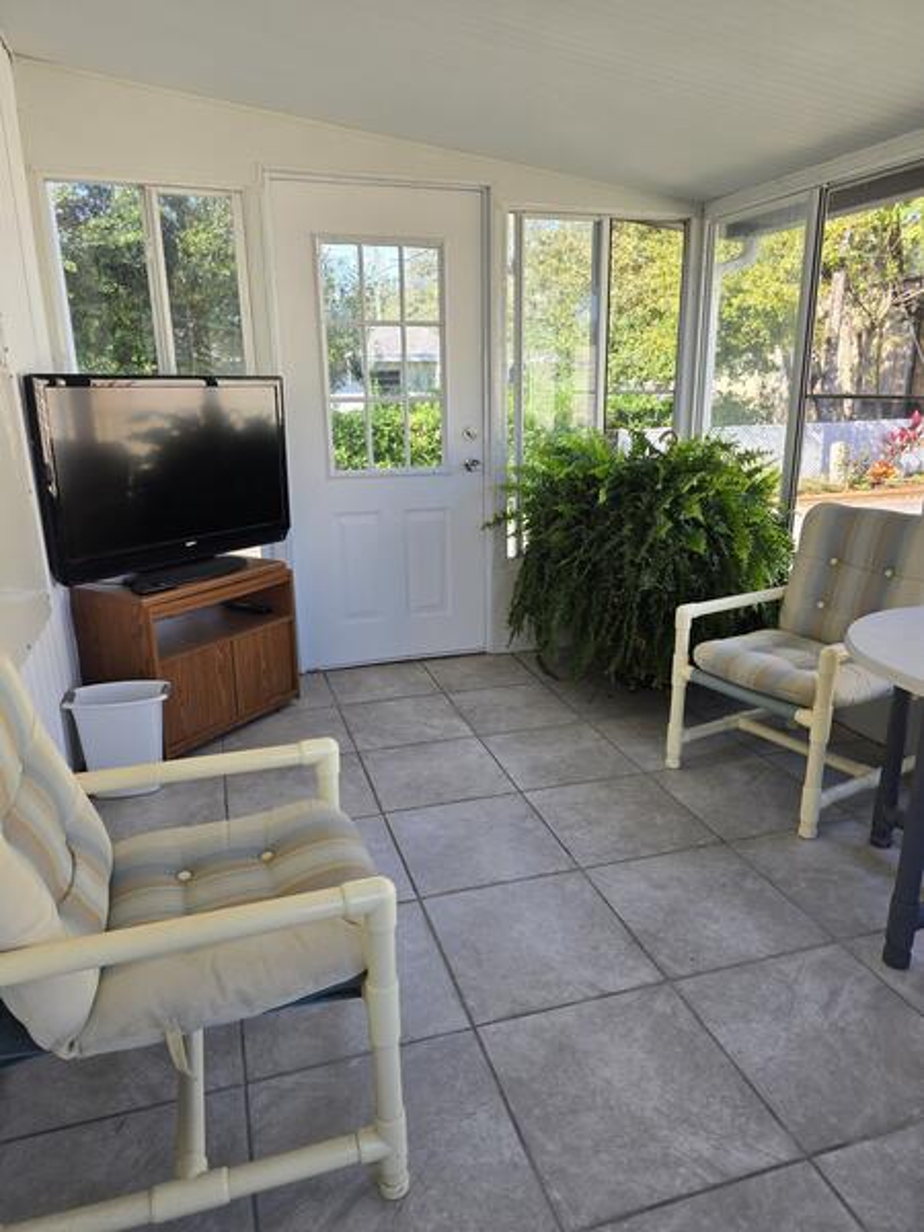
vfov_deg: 73.9
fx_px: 819
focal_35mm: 23
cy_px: 616
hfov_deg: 58.9
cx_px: 462
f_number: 1.7
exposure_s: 1/180
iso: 20
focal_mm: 6.3
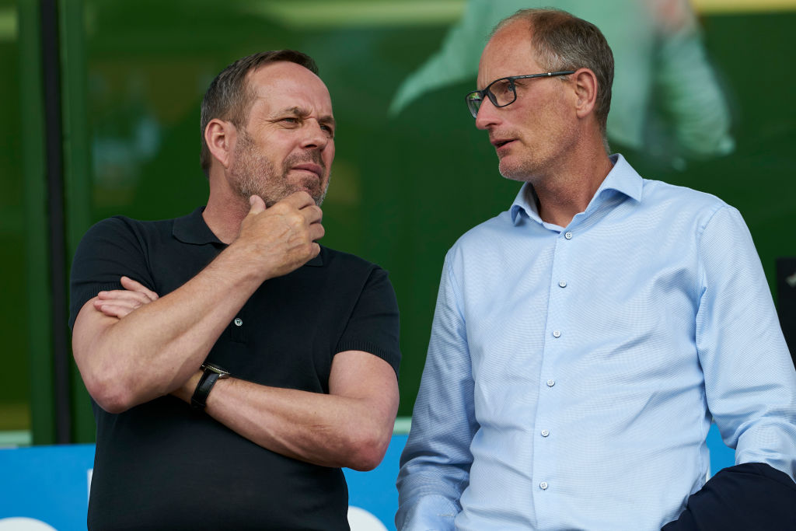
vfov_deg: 3.4
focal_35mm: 400
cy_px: 266
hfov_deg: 5.2
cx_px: 398
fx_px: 8845
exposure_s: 1/500
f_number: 5
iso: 1250
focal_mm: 400
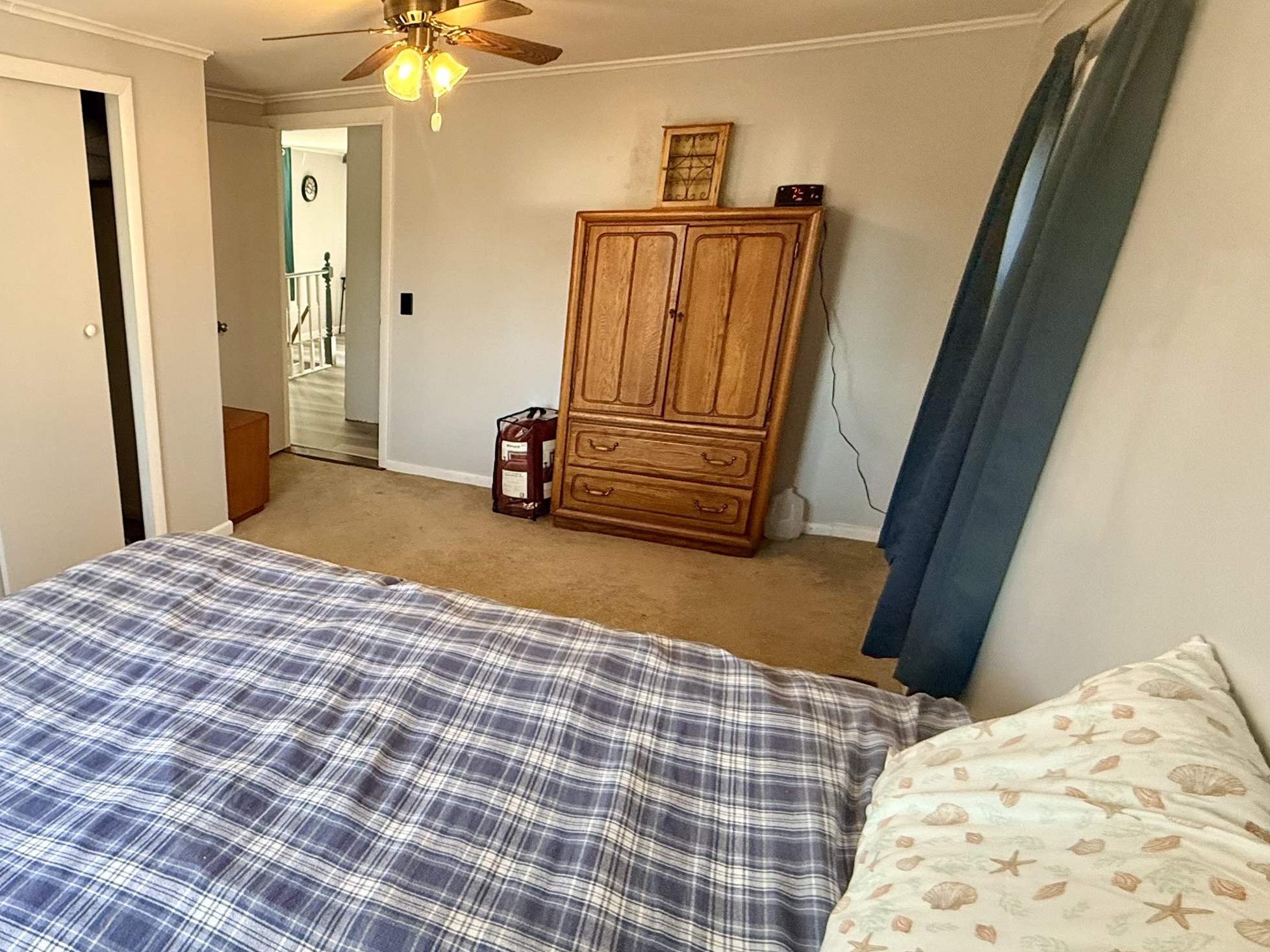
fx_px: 807
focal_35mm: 22
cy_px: 529
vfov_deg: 60.9
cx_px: 316
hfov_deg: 71.2
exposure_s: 1/120
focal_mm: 2.22
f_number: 2.2
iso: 320
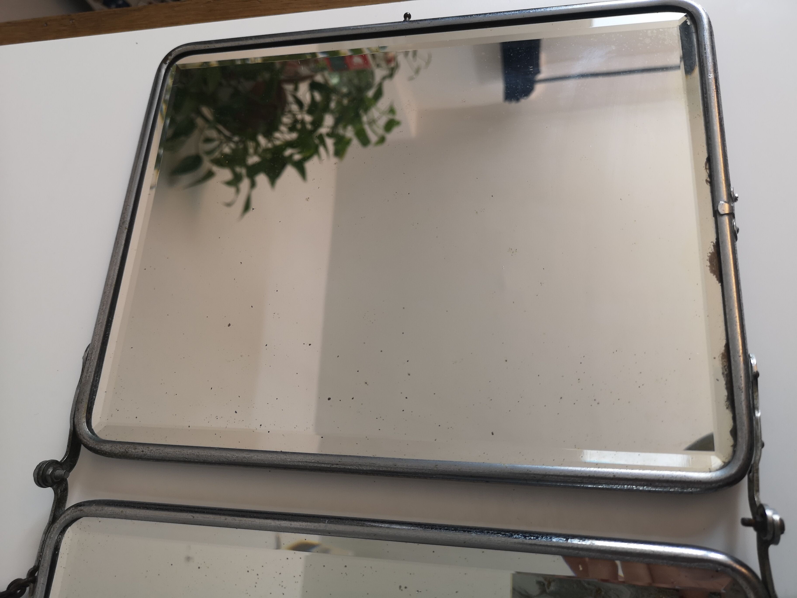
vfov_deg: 51.4
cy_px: 299
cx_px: 398
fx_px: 622
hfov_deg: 65.3
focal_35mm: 27
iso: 80
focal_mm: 5.58
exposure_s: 1/50
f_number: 1.8
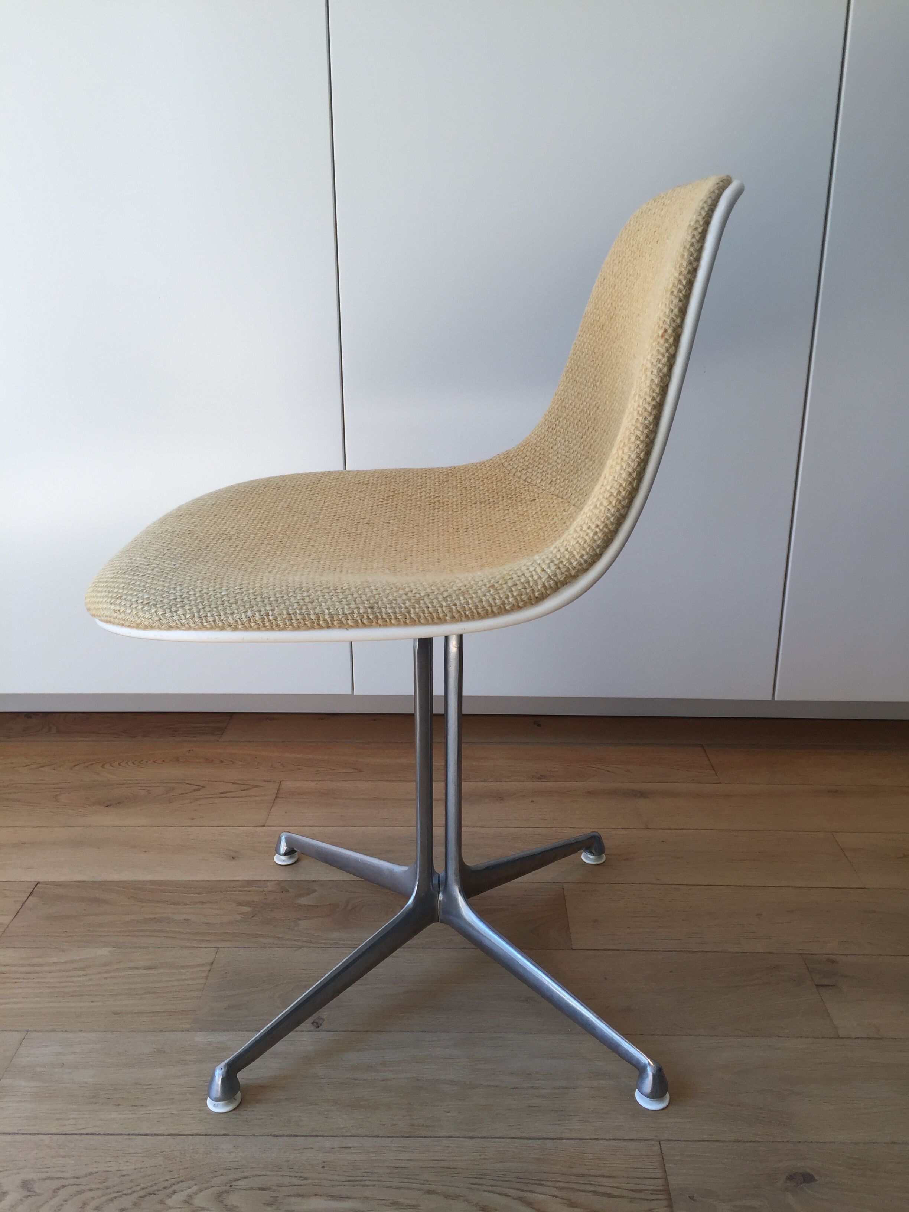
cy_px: 606
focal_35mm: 29
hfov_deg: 48.2
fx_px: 1015
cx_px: 454
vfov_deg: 61.7
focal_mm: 4.15
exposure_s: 1/181
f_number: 2.2
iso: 32
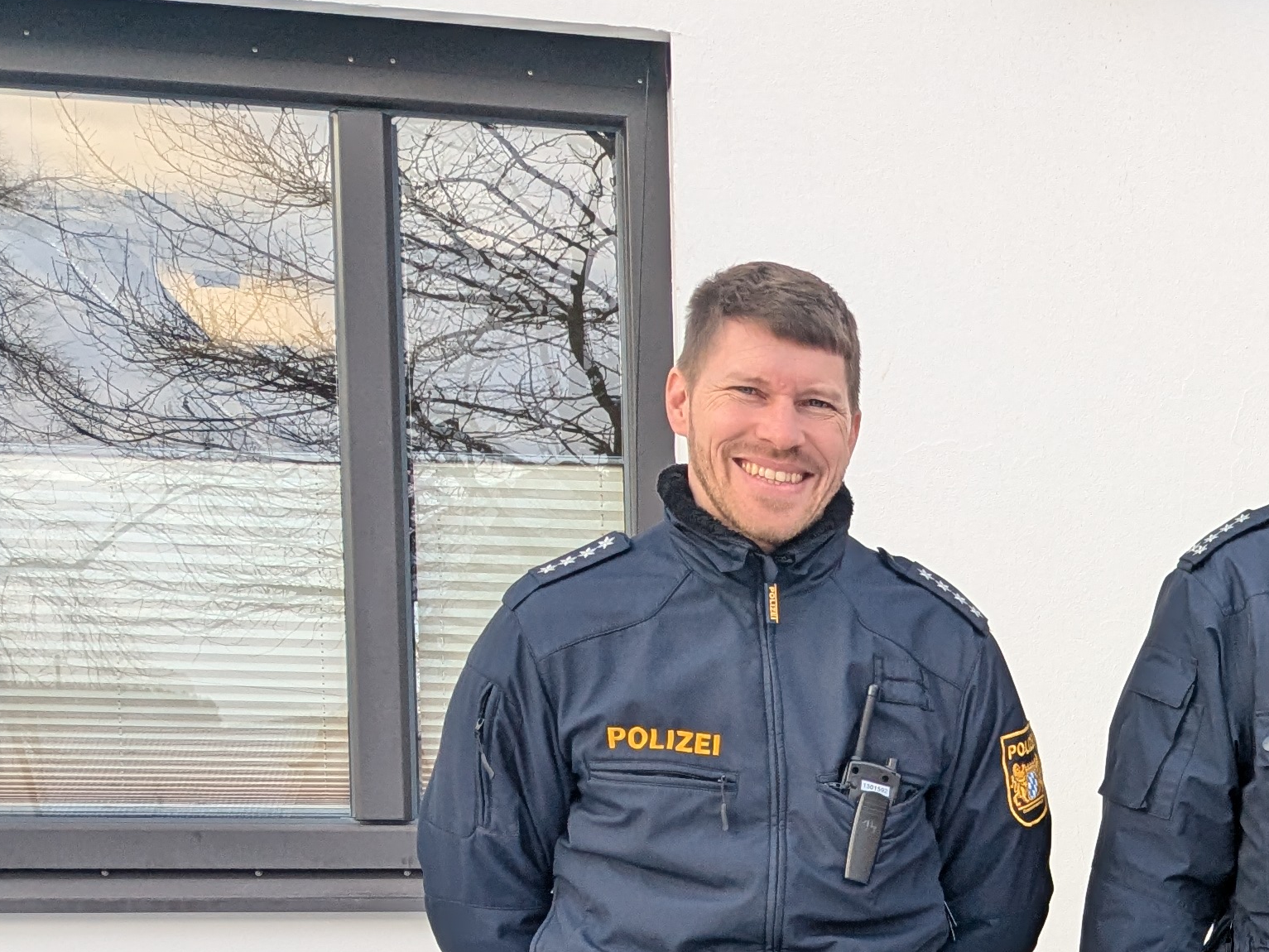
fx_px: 2603
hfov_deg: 25.2
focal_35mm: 71
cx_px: 1438
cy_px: 1120
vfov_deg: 19.6
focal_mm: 4.38
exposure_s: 1/731
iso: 57
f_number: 1.73
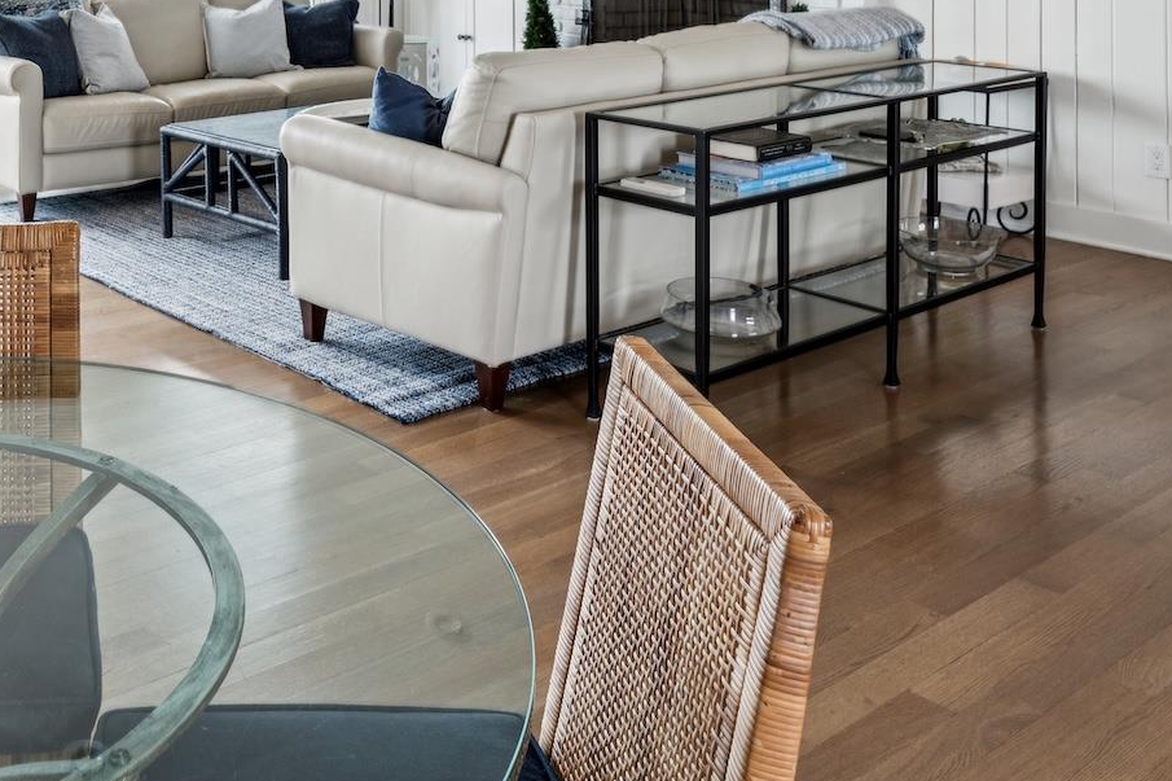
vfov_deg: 28.4
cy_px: -77
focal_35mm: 43
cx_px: 254
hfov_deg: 43.5
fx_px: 1400
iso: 200
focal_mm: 19
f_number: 8
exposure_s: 1/60
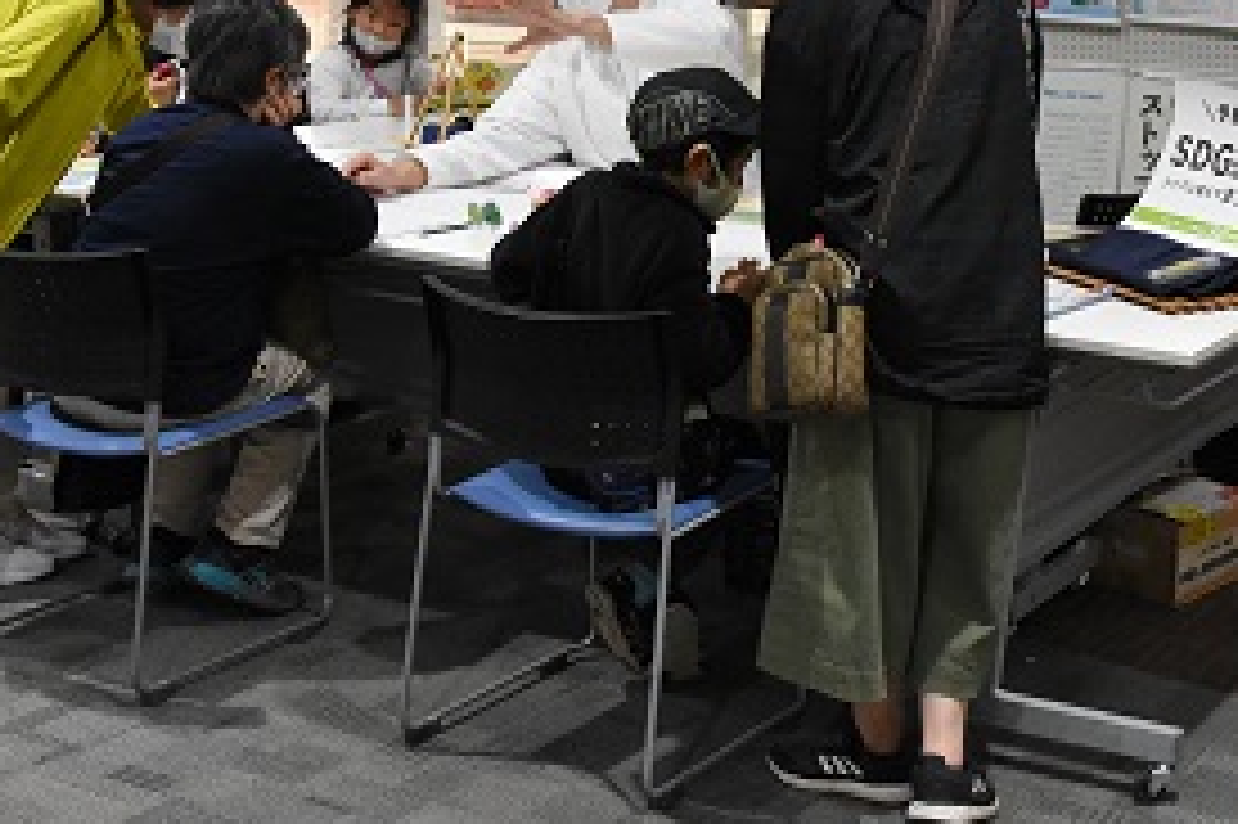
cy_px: 83
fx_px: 2062
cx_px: 887
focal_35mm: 60
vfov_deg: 22.1
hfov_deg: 32.9
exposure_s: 1/200
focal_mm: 22
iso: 6400
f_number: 7.1
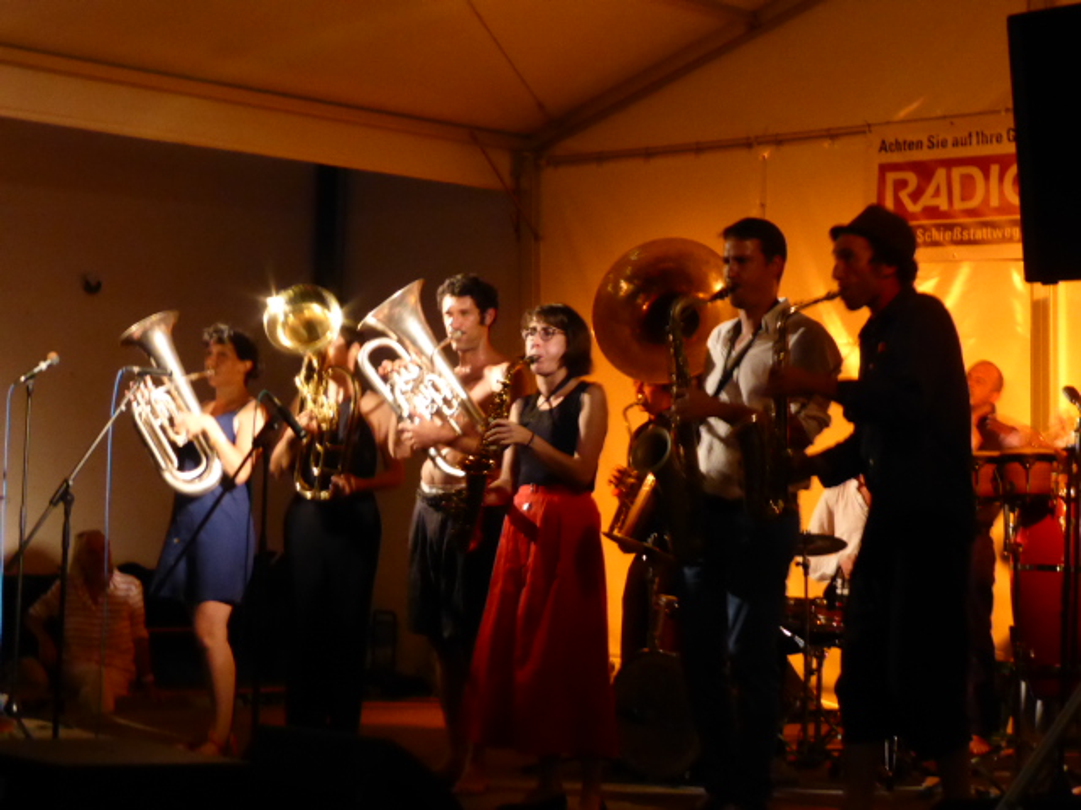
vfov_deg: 22.6
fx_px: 2030
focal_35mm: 65
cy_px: 405
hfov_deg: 29.8
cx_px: 540
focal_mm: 11
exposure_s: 1/8
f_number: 4.8
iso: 800
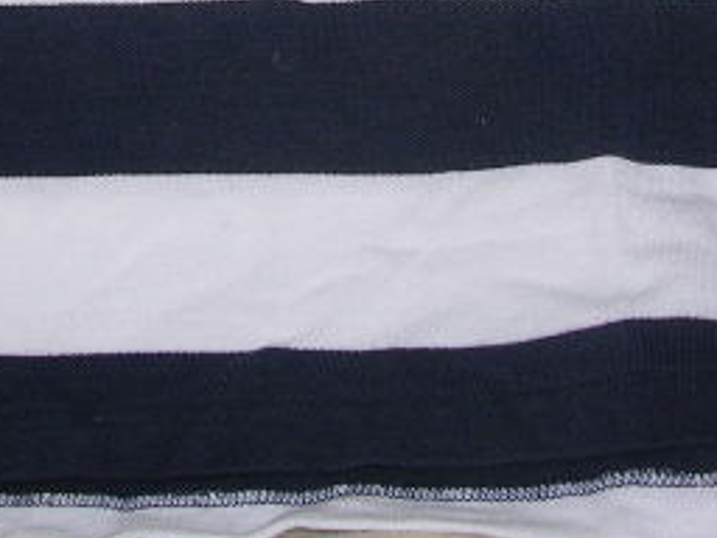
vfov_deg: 15.1
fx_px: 1968
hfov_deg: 20.6
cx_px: 249
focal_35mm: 95
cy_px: -98
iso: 50
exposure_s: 1/60.1
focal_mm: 5.8
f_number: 2.8
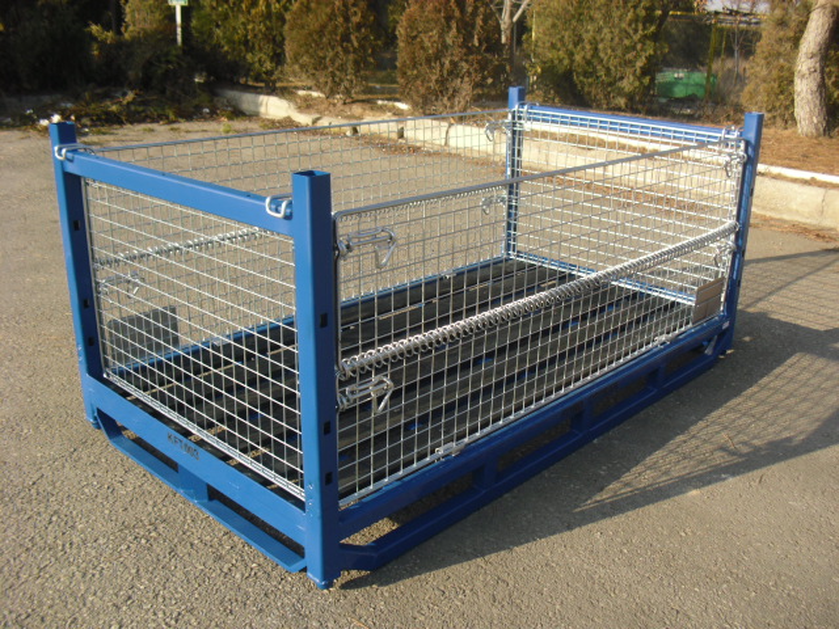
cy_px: 314
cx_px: 420
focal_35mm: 36
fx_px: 873
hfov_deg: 51.4
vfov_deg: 39.7
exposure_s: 1/100
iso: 100
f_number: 7.8
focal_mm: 6.3
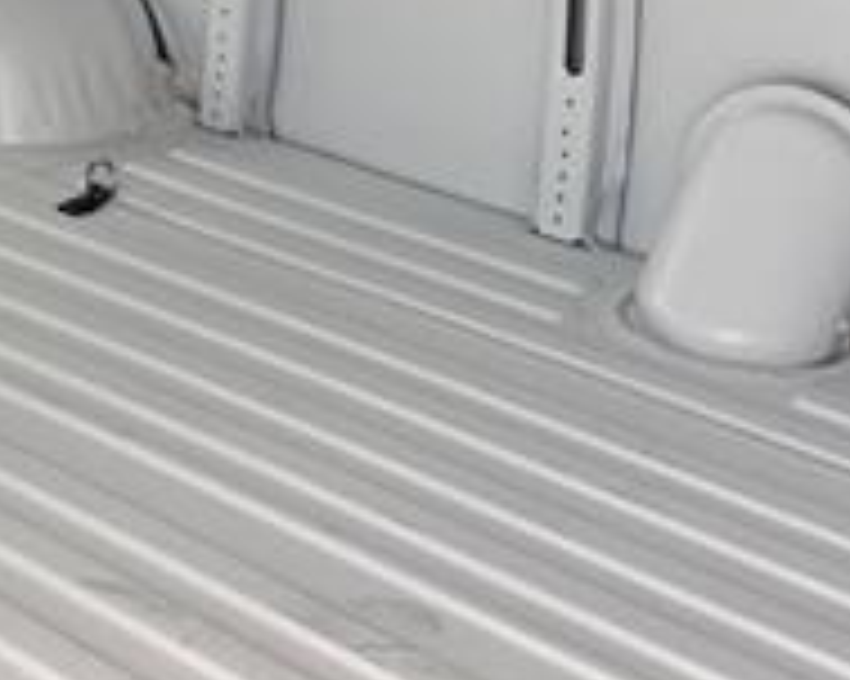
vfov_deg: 16.8
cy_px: -198
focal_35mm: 86
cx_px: 58
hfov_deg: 21.7
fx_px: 2162
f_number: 1.6
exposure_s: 1/121
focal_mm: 4.2
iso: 64
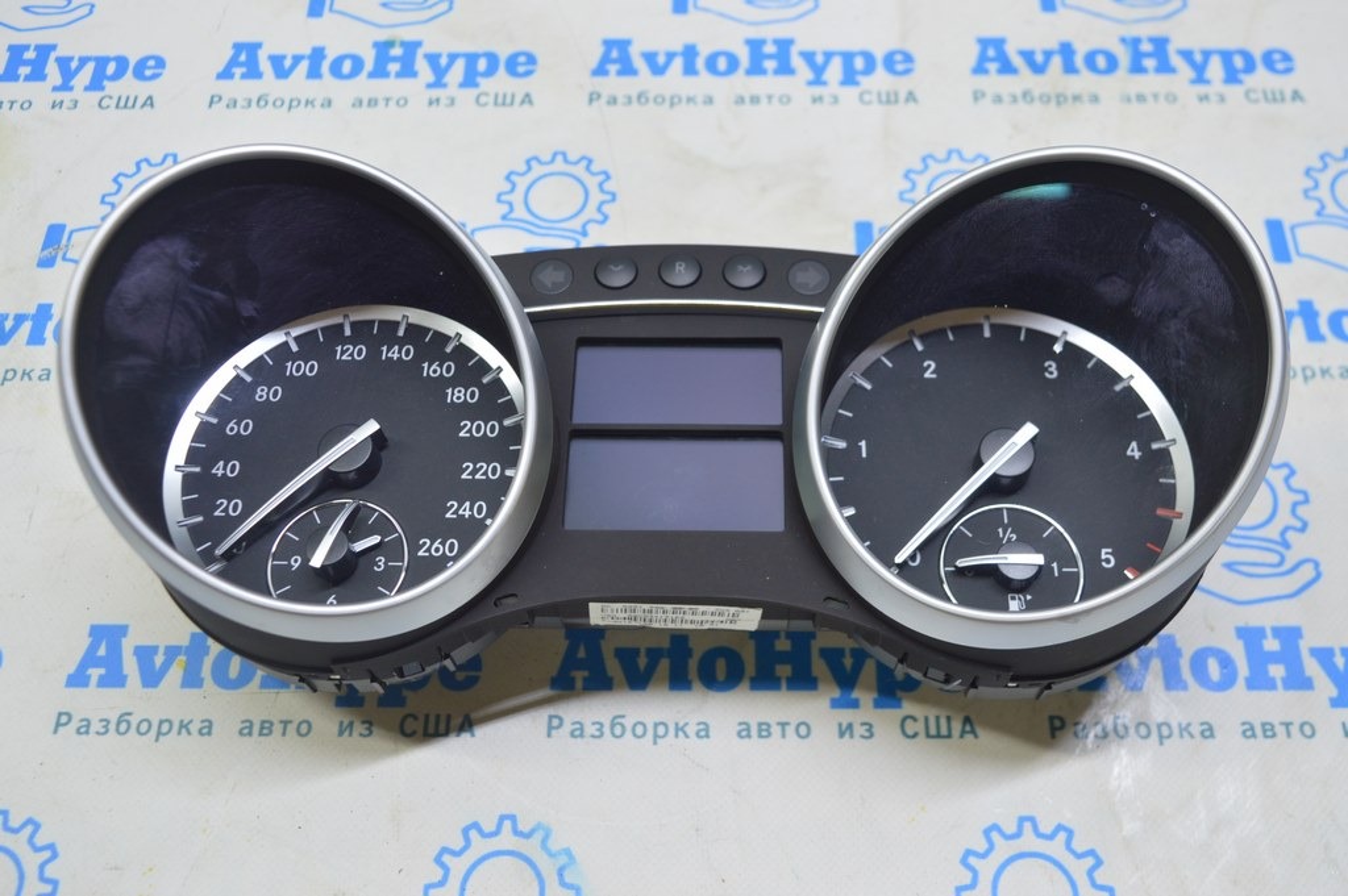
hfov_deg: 53.2
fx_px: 1347
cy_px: 448
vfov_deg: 36.8
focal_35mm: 36
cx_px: 674
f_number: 5.6
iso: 400
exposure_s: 1/20
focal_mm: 24
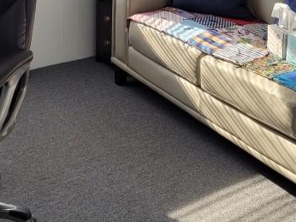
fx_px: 658
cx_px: 133
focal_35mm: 77
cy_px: -61
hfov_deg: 25.3
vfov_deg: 17.9
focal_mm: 5.4
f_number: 1.8
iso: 40
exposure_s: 1/119
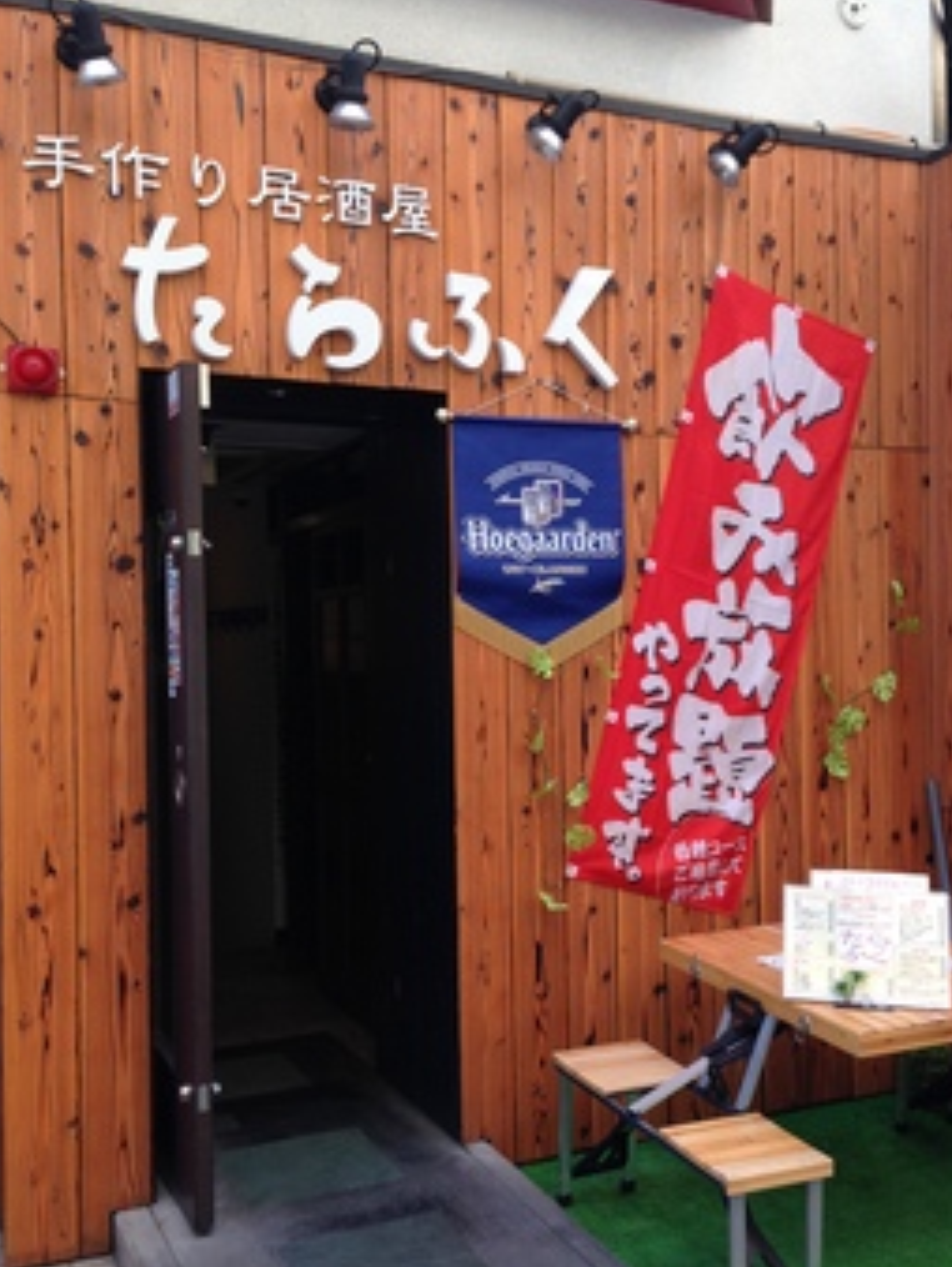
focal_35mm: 39
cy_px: 671
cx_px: 543
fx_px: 1428
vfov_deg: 47.8
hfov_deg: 36.8
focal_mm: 4.12
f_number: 2.4
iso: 50
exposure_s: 1/160
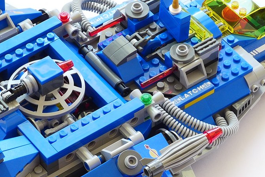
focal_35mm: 196
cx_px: 146
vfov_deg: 7.0
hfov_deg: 10.5
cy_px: 107
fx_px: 1443
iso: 80
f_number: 4.5
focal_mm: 13.7
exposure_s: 1/15
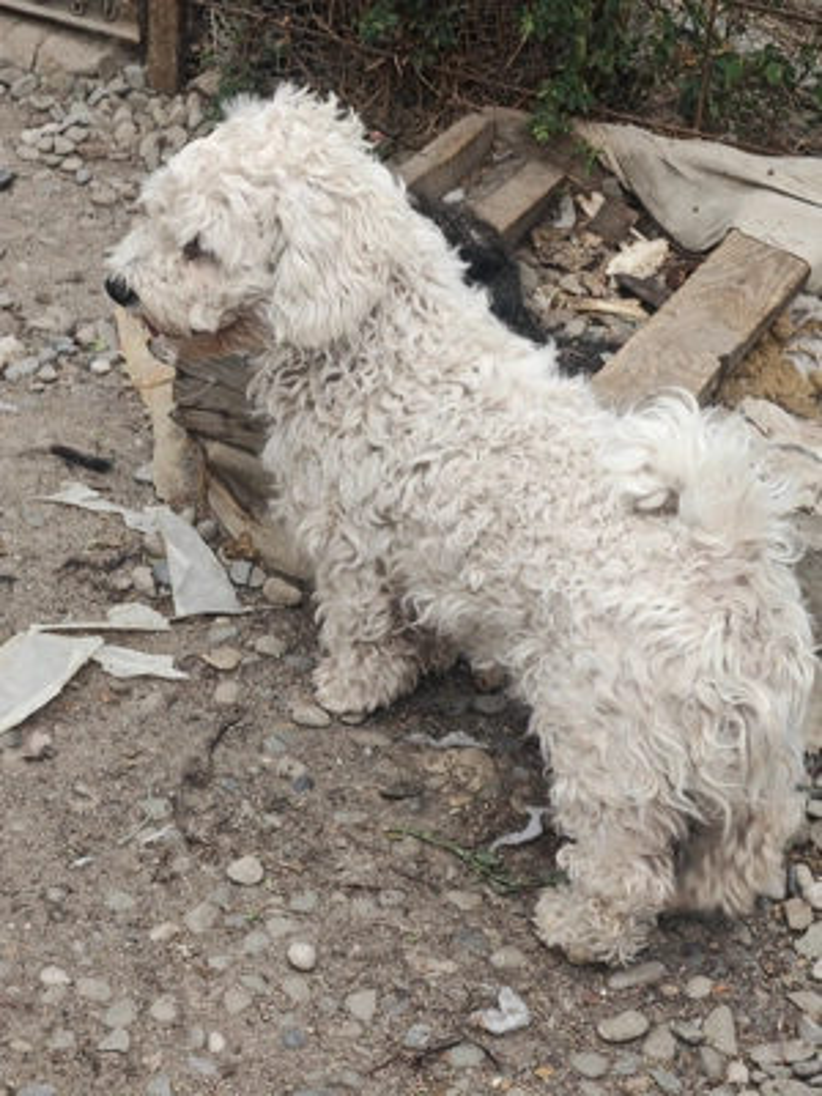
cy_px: 548
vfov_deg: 21.8
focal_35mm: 90
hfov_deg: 16.4
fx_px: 2850
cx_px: 411
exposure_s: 1/100
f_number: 2.6
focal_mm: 15.38
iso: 50
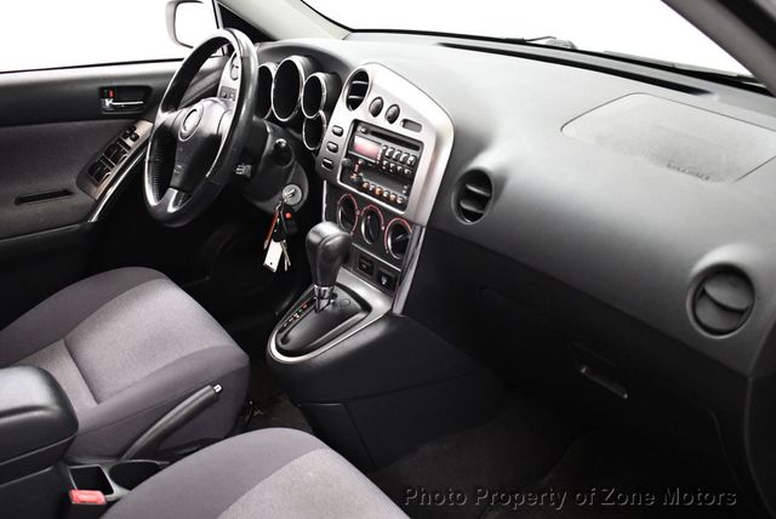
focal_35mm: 36
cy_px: 260
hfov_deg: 53.1
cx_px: 388
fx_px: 777
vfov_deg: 36.9
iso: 3200
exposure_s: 1/100
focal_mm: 18
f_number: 3.5
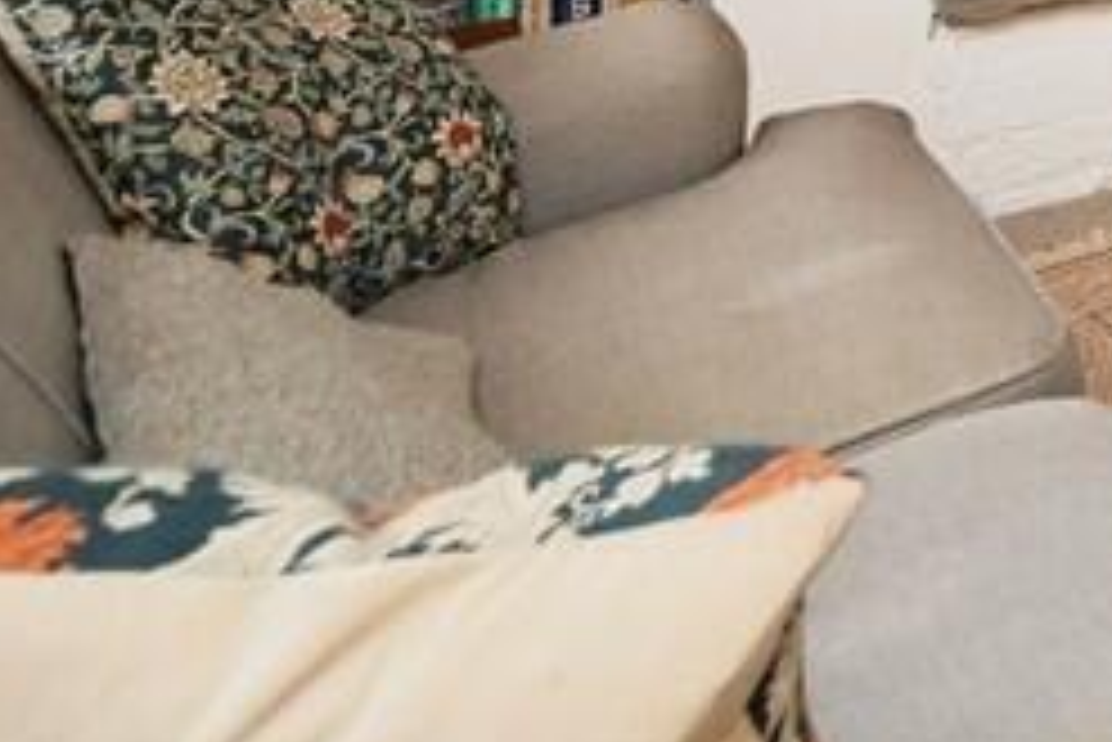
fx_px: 1793
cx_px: 1900
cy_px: -645
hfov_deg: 22.9
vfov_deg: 17.9
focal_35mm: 58
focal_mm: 14
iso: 1000
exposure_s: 1/60
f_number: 4
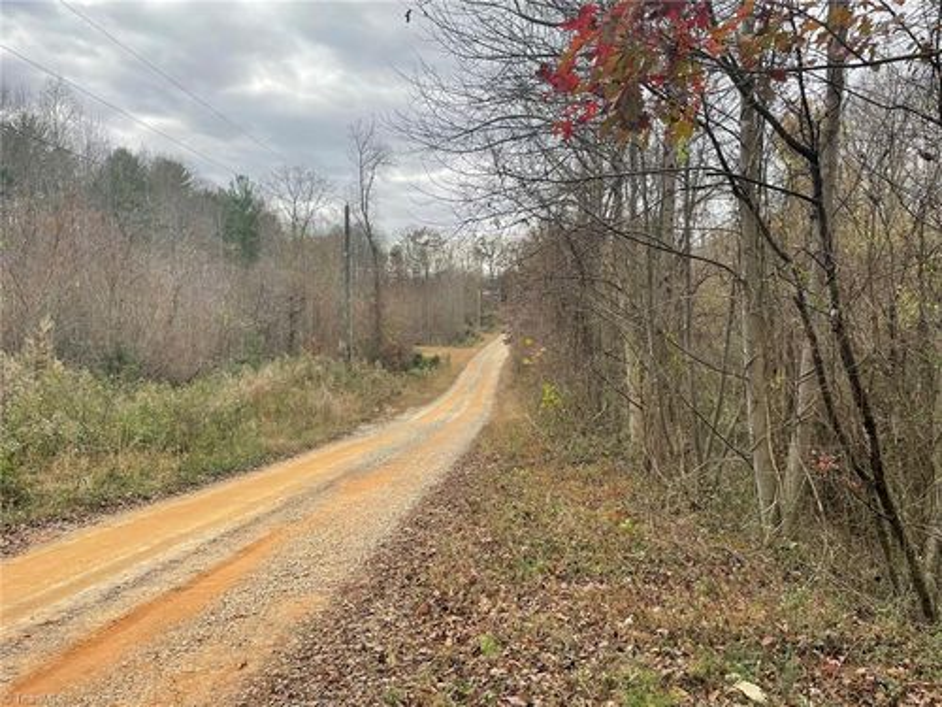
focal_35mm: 26
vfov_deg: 53.1
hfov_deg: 67.3
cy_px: 354
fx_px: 708
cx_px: 471
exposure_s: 1/461
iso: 32
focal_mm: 4.2
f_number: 1.6
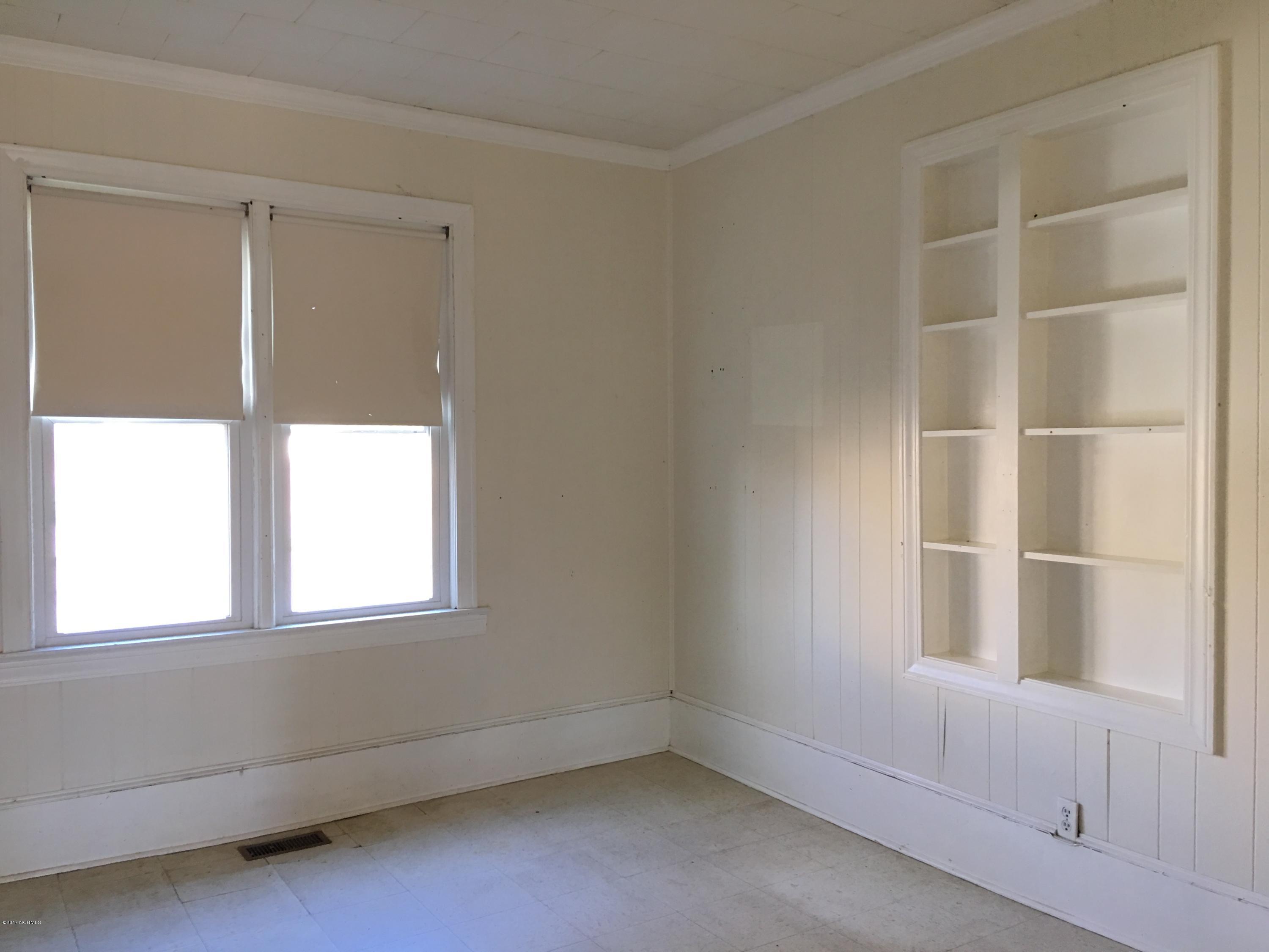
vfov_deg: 48.2
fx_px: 1063
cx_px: 634
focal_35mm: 29
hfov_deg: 61.7
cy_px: 476
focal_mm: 4.15
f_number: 2.2
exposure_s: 1/15
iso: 50
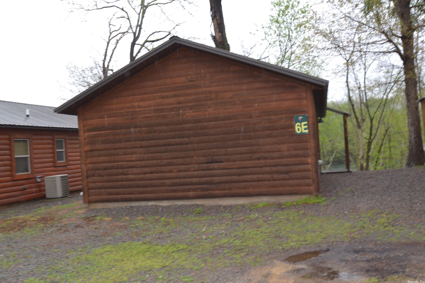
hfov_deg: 53.1
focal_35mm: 36
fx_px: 425
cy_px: 142
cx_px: 212
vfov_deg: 36.9
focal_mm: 24
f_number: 4.5
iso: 320
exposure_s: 1/125
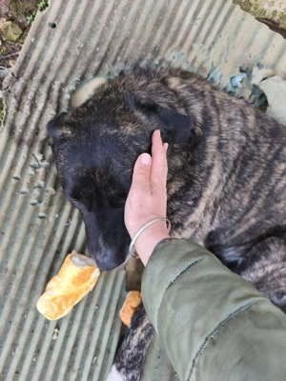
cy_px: 190
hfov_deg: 58.9
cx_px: 143
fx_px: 253
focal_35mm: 23
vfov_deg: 73.9
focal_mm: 6.18
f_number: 1.65
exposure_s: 1/50
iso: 320
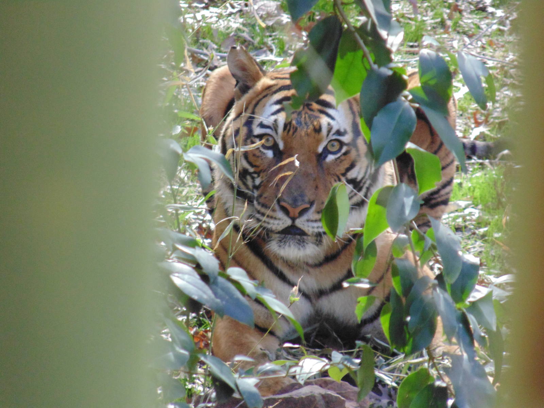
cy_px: 204
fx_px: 9115
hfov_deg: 3.4
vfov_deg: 2.6
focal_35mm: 580
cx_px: 272
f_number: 5.9
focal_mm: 104
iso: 400
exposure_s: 1/100
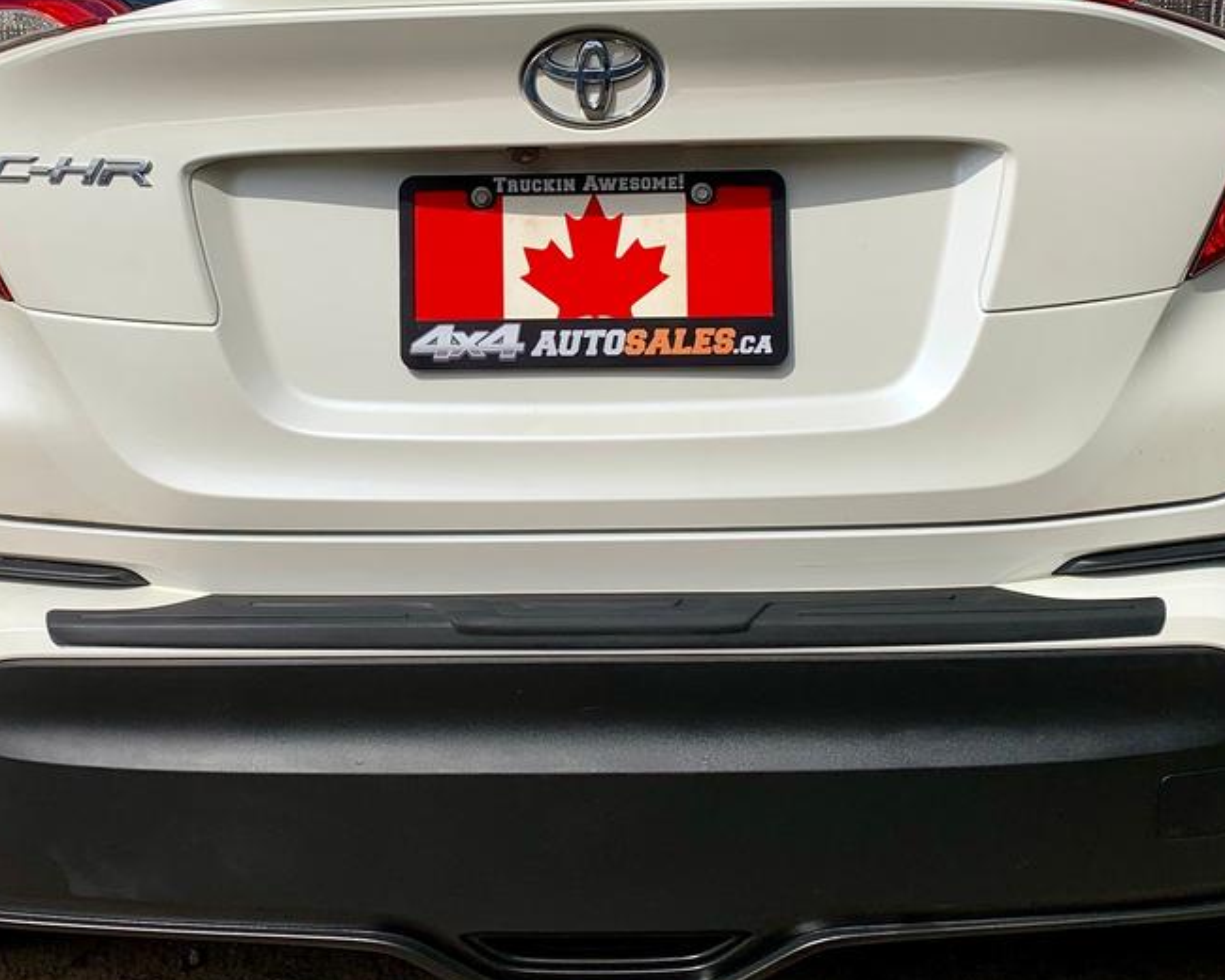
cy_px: 311
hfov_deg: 37.2
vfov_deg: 30.0
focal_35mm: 50
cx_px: 494
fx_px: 1813
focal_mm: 4.25
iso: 25
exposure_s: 1/3937
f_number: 1.8
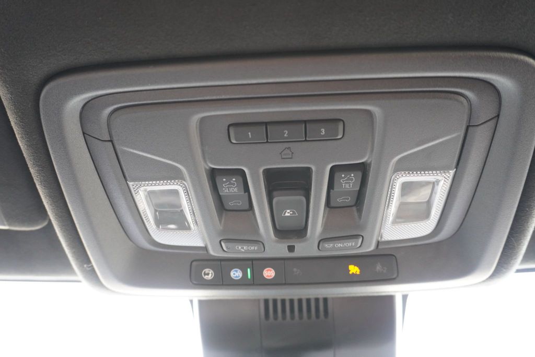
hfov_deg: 61.9
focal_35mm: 30
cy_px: 178
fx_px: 446
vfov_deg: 43.7
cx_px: 268
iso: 1250
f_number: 4
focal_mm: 20
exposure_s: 1/60
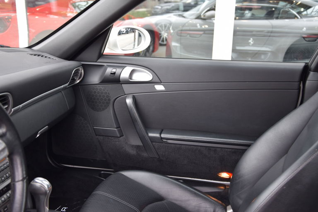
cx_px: 159
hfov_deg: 41.1
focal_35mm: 48
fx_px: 424
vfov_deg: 28.1
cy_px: 106
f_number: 4.5
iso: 400
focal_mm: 32
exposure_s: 1/80
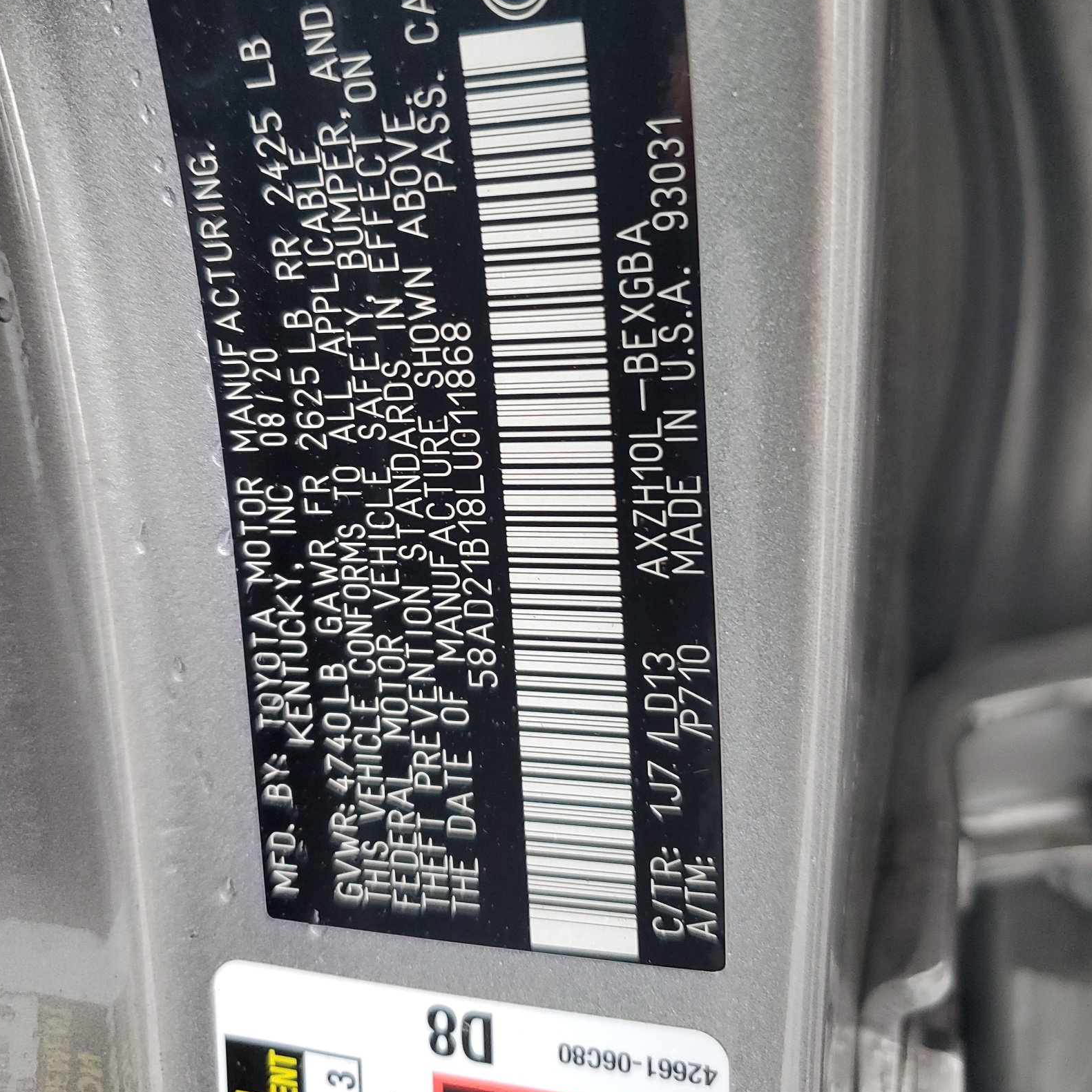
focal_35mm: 31
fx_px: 1106
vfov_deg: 52.4
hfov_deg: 52.5
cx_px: 546
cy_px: 473
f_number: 1.5
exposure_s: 1/120
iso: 99
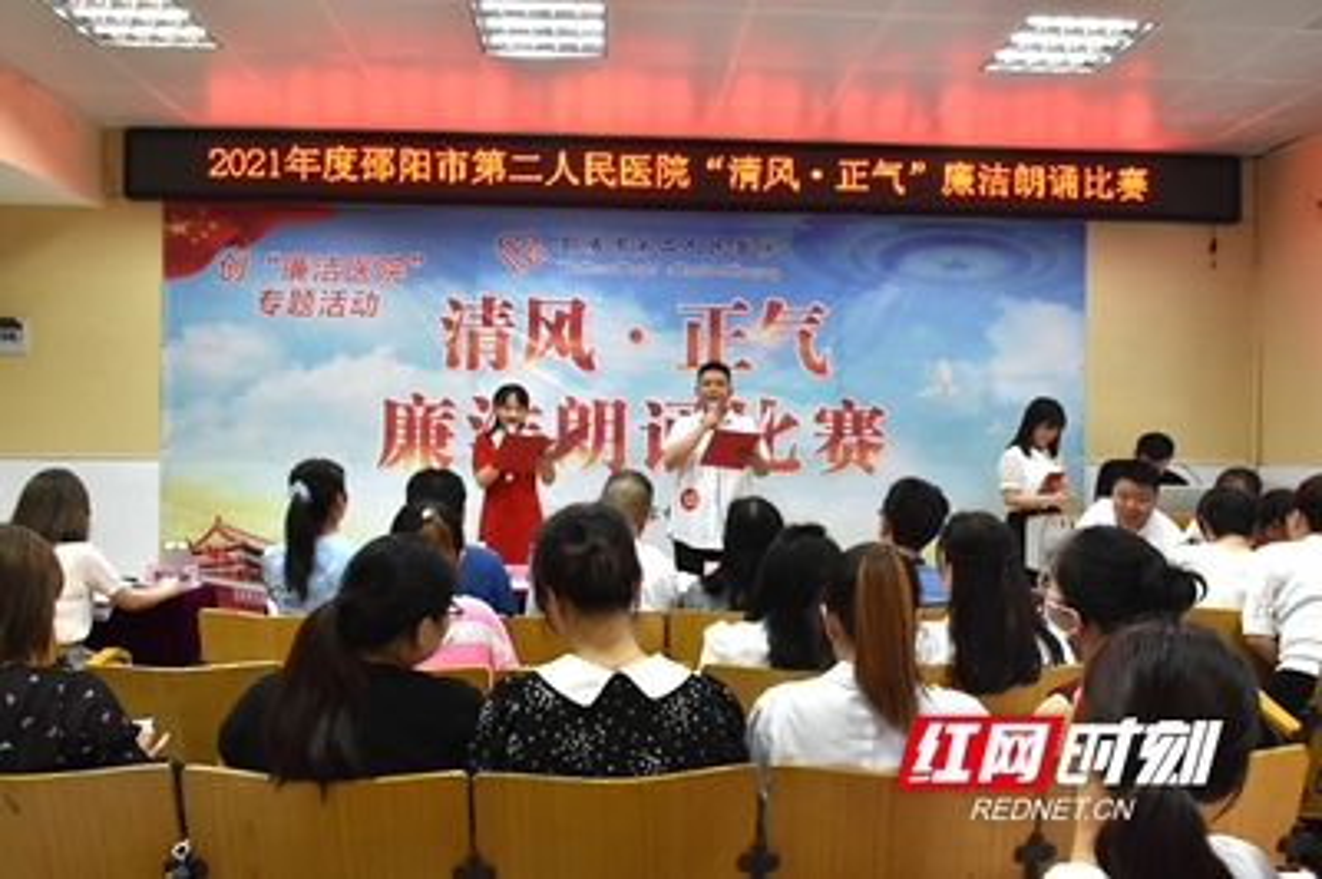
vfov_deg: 47.9
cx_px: 661
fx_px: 991
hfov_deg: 67.4
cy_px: 440
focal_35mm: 27
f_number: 5.6
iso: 1100
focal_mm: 18
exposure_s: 1/50
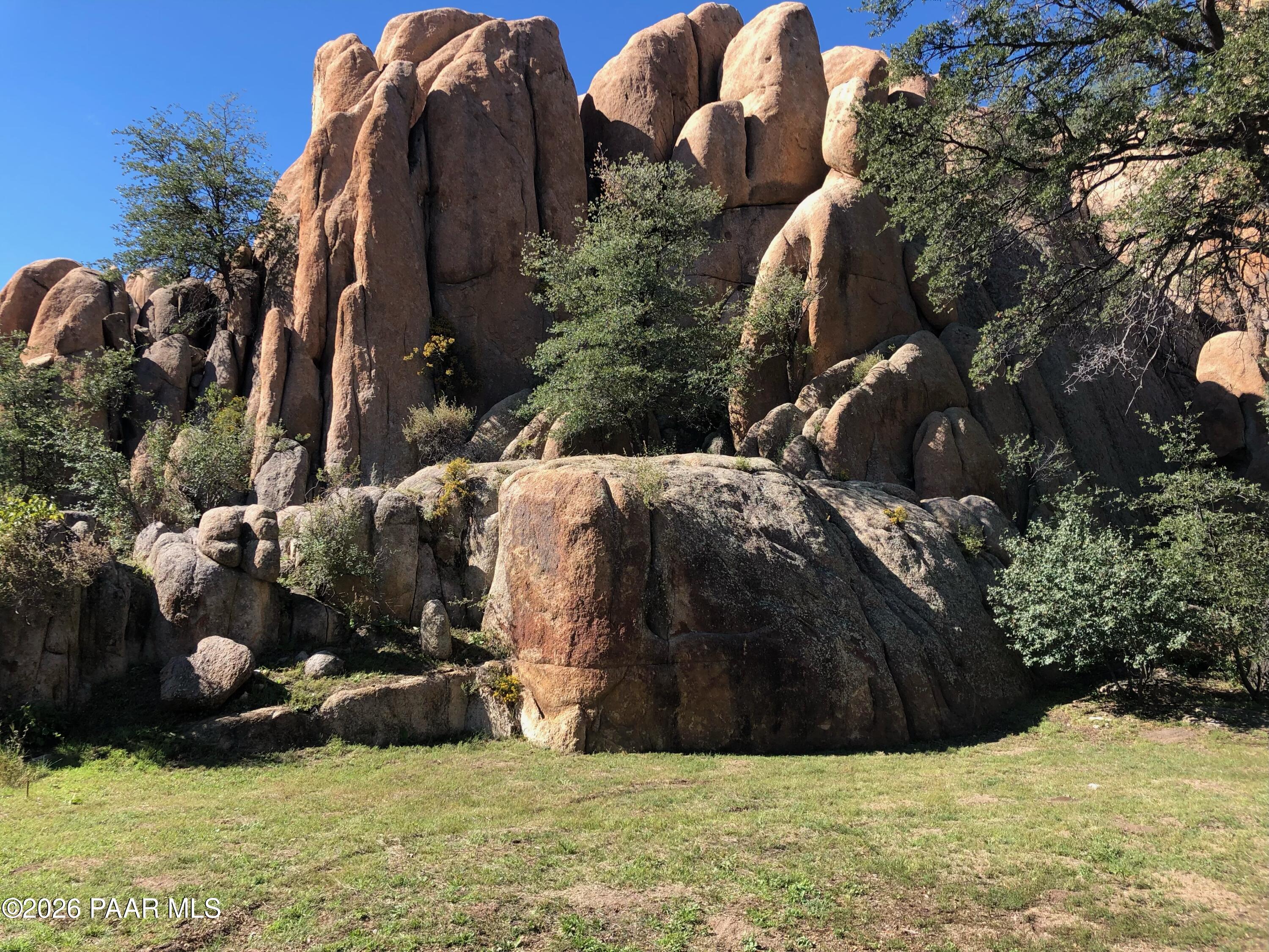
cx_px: 634
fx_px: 1026
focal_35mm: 28
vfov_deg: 49.7
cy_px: 476
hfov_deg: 63.4
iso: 20
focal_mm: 3.99
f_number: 1.8
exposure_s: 1/695
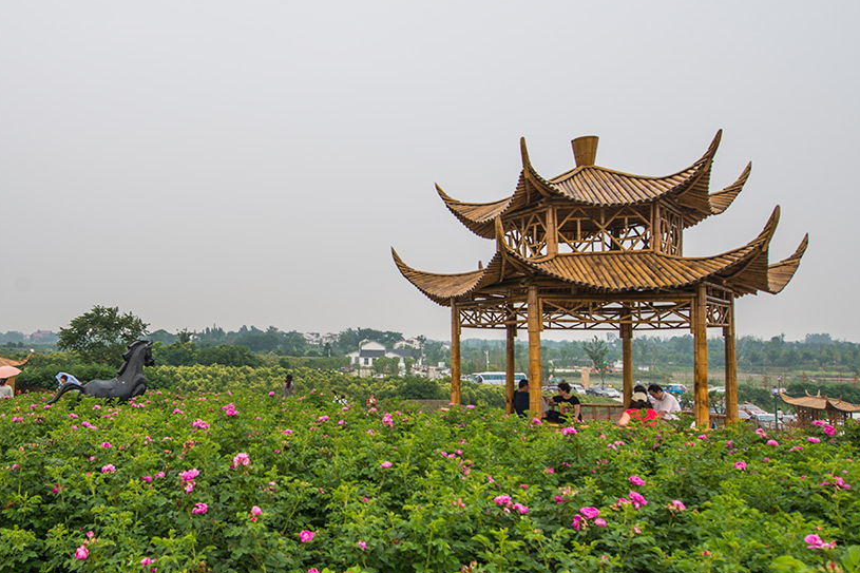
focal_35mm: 22
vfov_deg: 54.8
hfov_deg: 74.5
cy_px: 421
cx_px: 246
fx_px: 525
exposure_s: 1/160
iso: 100
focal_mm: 14
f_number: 8
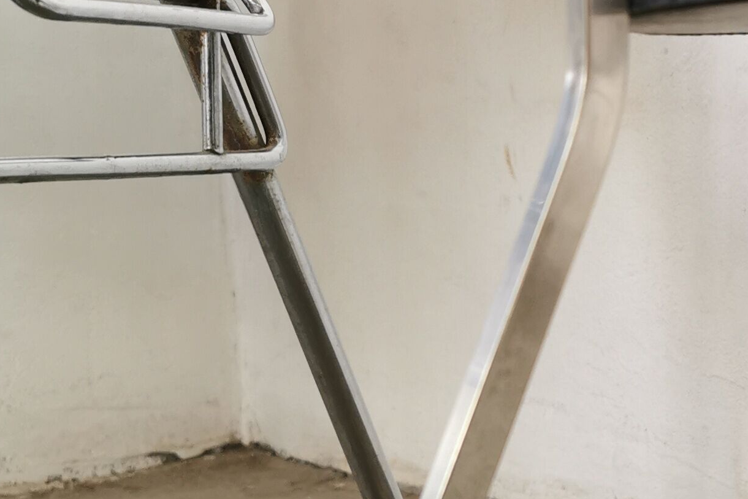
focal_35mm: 84
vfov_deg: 15.9
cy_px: 516
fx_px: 1745
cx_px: 803
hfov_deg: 22.9
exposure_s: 1/100
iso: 100
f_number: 1.6
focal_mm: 5.56
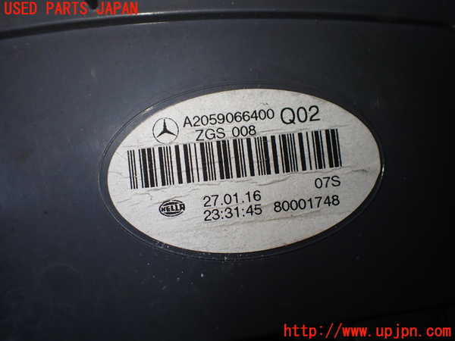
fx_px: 394
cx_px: 228
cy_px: 170
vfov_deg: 46.8
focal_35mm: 30
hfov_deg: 60.0
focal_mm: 5.4
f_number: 2.3
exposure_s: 1/160
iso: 100
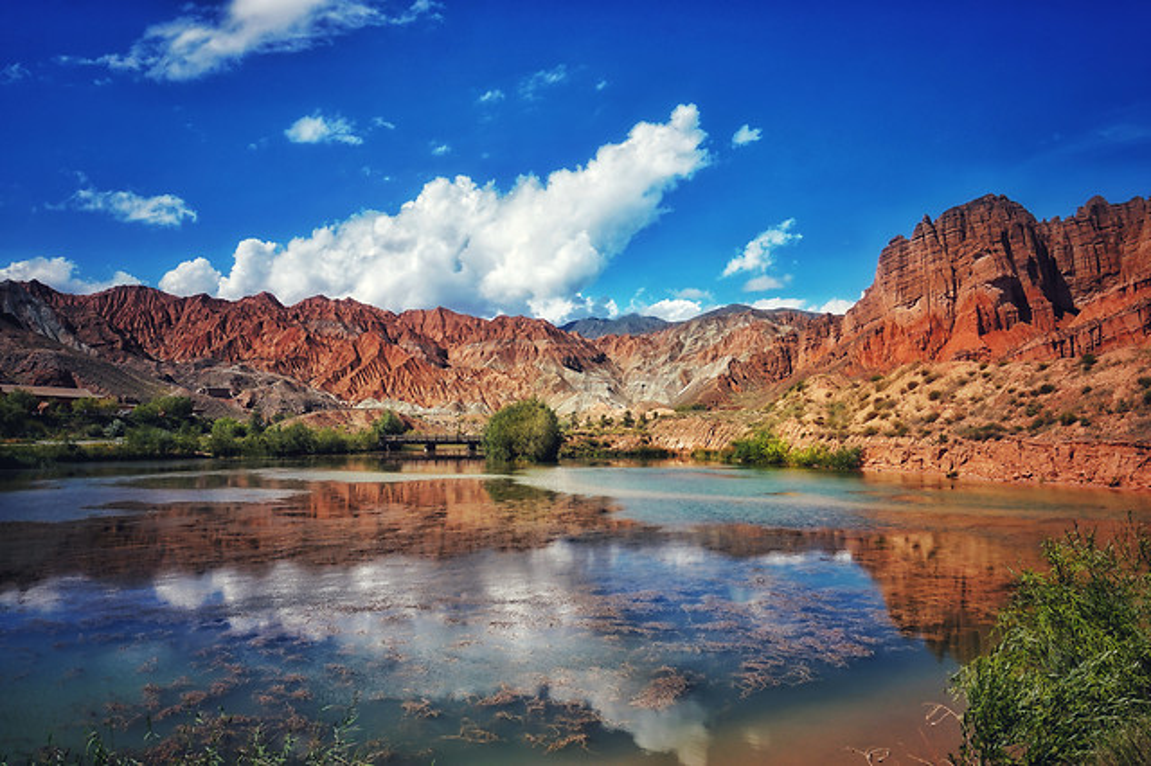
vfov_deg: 53.1
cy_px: 383
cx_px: 576
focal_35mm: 24
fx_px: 767
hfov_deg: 73.8
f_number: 10
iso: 100
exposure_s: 1/250
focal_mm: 16
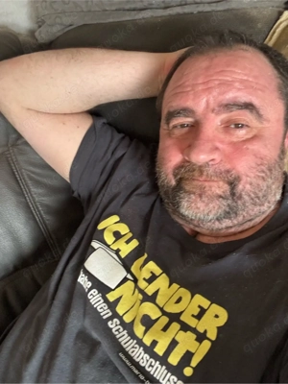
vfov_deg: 60.0
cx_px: 144
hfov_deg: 46.8
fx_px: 333
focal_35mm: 30
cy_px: 192
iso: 160
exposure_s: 1/60
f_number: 1.9
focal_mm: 2.69
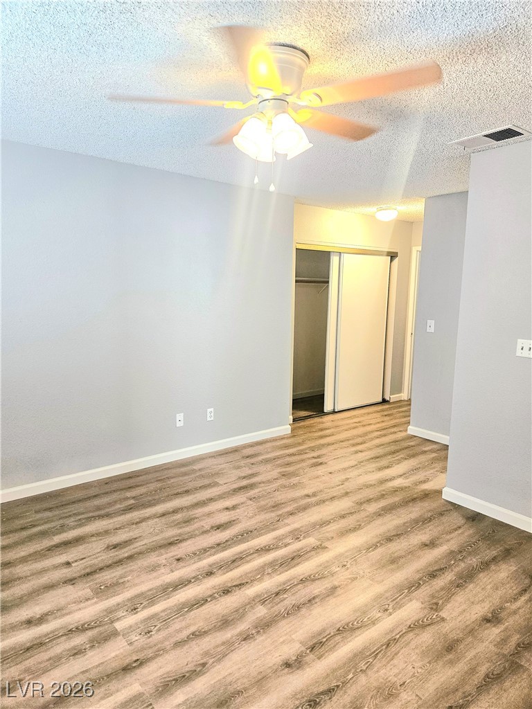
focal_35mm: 23
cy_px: 354
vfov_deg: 73.9
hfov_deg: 58.9
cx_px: 266
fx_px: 471
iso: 250
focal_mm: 5.4
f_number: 1.8
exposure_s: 1/120
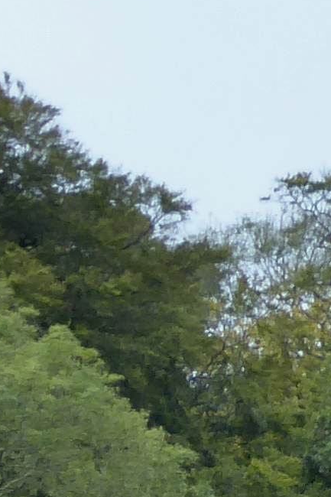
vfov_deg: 3.0
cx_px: 1409
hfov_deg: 2.0
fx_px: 9452
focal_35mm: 685
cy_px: 768
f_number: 5
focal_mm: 17.5
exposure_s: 1/100
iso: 125
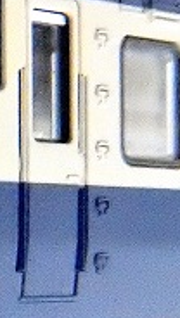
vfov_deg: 12.0
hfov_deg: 6.2
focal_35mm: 178
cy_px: 314
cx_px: -415
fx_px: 1505
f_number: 4.2
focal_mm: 7.6
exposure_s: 1/60
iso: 3200
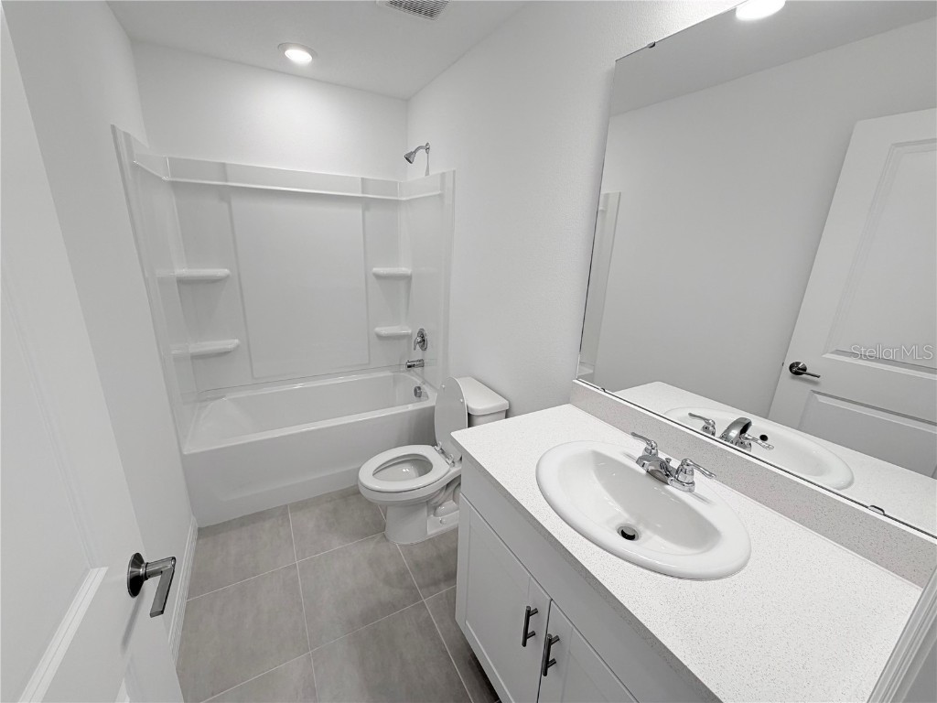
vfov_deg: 85.7
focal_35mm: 14
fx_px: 379
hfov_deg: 102.1
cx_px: 468
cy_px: 352
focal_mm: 2.22
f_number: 2.2
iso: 80
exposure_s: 1/120
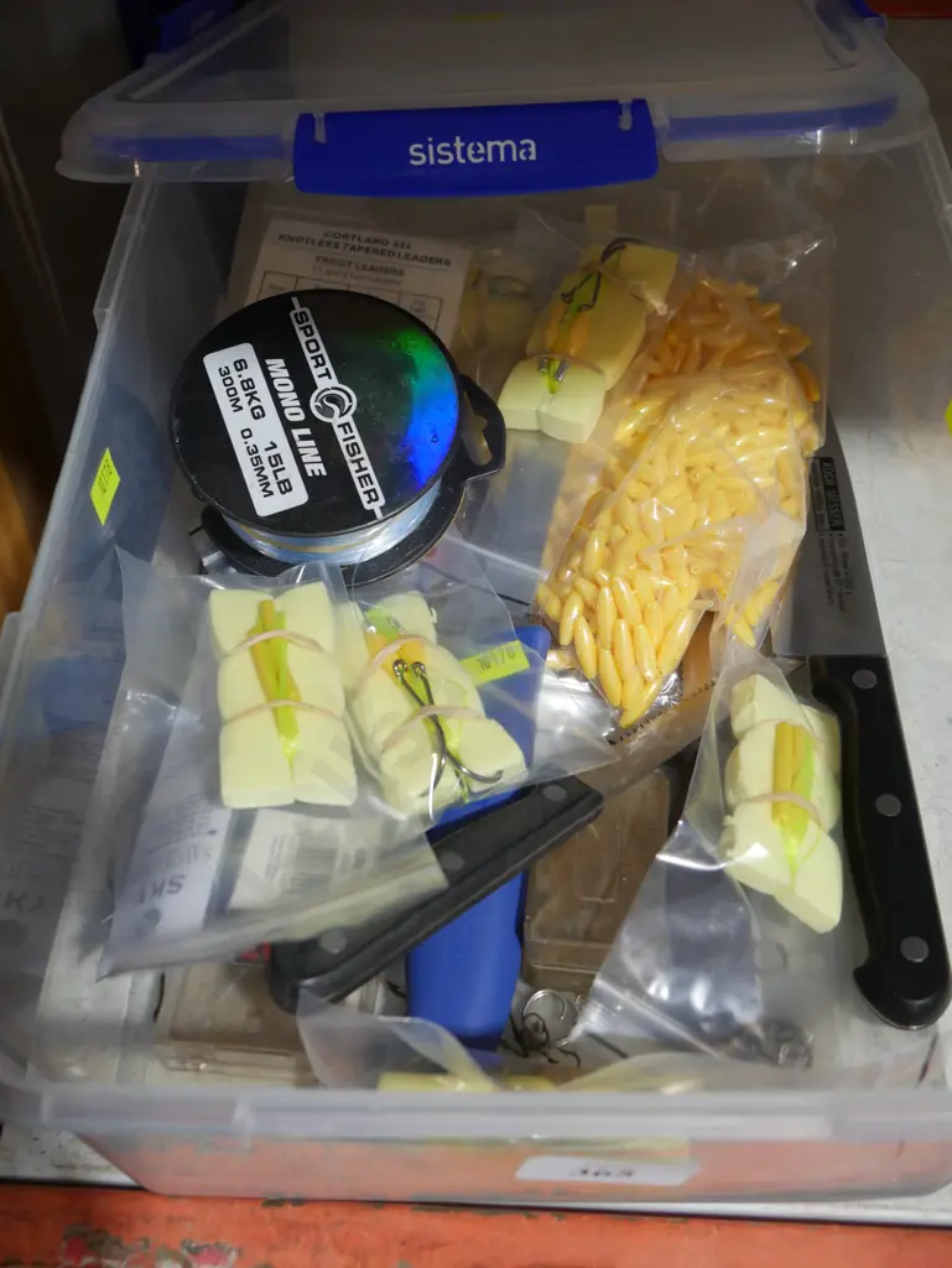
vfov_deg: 46.8
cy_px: 634
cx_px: 476
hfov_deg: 36.0
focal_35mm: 40
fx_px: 1466
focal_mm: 20
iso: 500
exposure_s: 1/60
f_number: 4.4
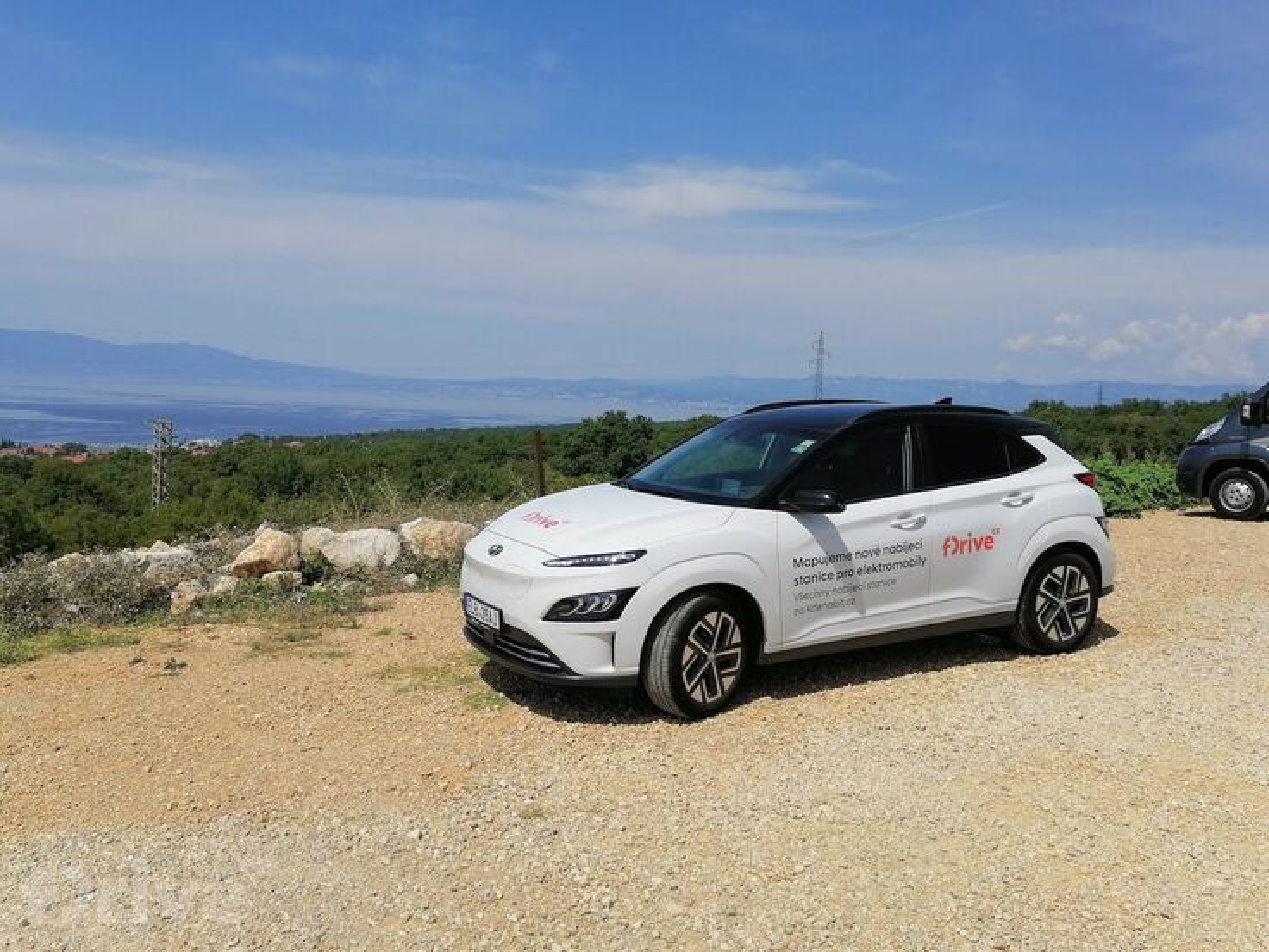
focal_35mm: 32
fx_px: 1173
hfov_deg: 56.8
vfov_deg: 44.2
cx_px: 634
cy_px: 476
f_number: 1.8
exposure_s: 1/3247
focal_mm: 5.3
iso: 50
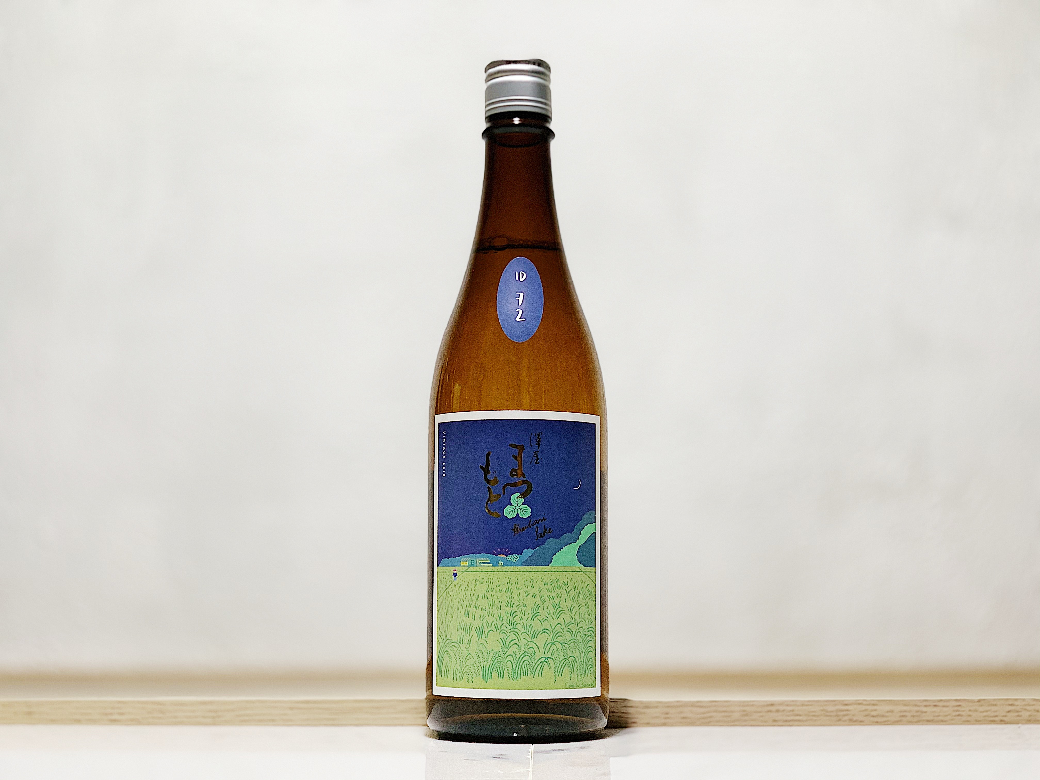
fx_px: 1562
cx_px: 520
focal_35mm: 52
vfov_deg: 28.0
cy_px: 390
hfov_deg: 36.8
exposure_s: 1/80
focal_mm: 6
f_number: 2.4
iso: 125
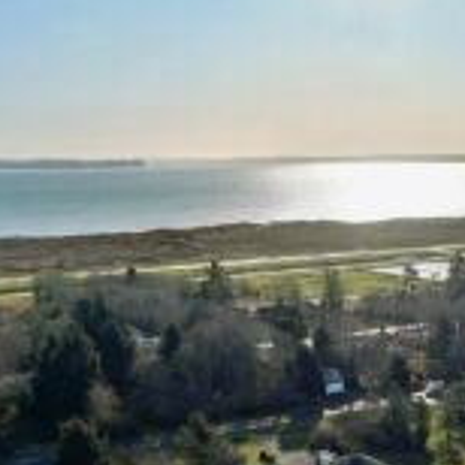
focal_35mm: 64
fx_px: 973
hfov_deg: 26.2
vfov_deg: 26.6
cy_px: 340
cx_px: 402
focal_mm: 10.57
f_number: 2.8
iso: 100
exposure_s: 1/3472
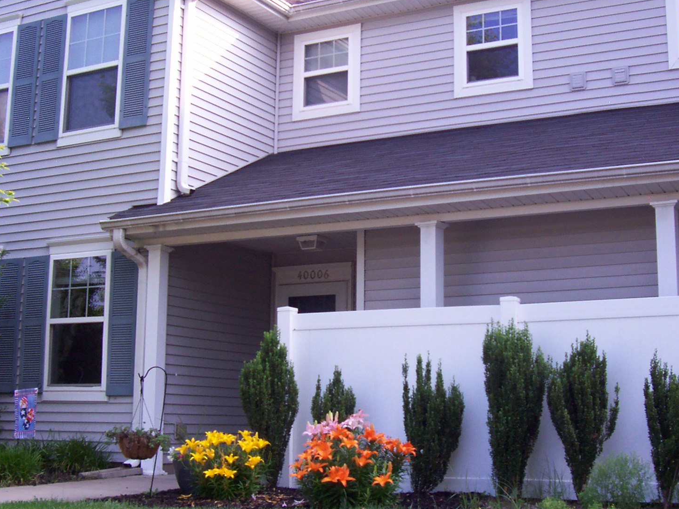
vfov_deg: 27.0
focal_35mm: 54
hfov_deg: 35.5
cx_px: 384
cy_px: 255
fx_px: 1059
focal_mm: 5.6
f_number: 2.7
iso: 80
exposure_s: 1/322
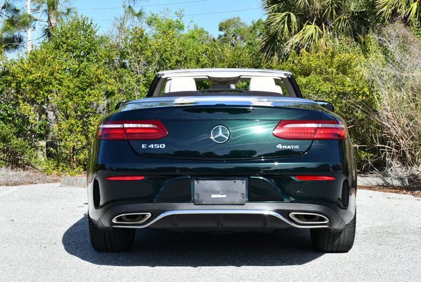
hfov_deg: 28.8
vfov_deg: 19.5
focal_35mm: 70
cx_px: 210
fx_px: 819
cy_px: 141
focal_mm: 35
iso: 125
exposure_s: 1/250
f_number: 8
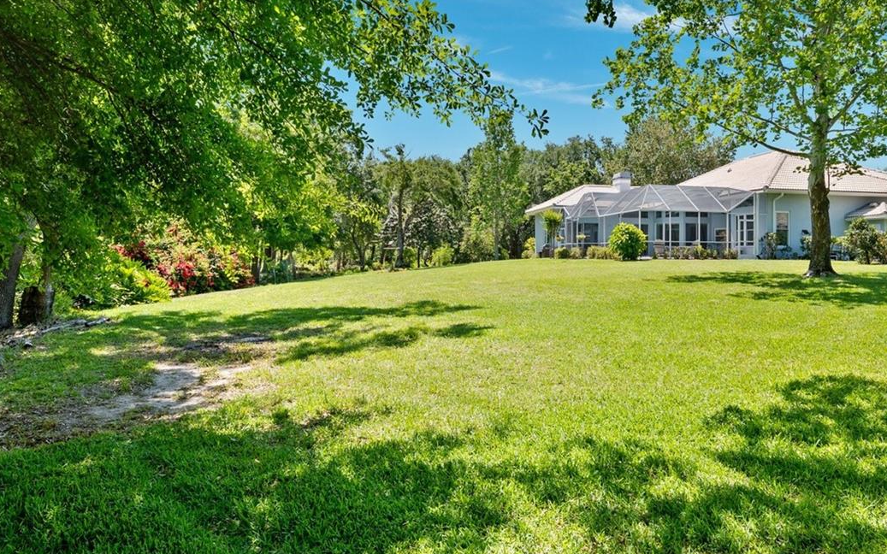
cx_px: 501
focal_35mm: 22
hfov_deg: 79.3
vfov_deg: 55.0
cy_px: 250
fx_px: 532
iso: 100
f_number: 8
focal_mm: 14
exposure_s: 1/50
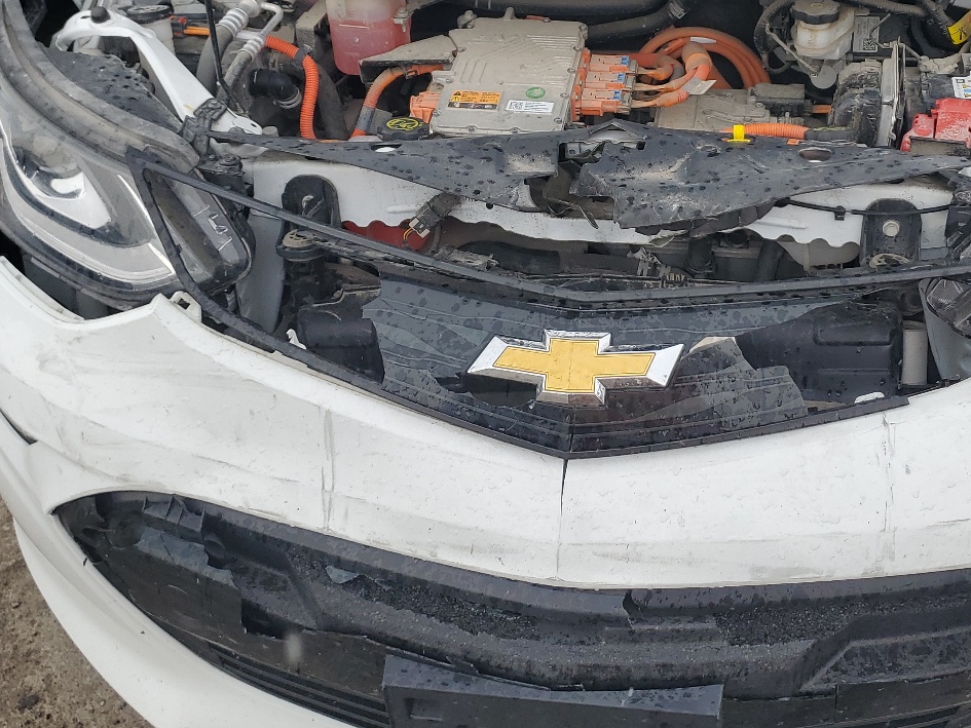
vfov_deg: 32.5
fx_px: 1234
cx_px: 597
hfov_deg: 42.7
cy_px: 216
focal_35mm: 44
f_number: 1.5
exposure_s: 1/833
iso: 50
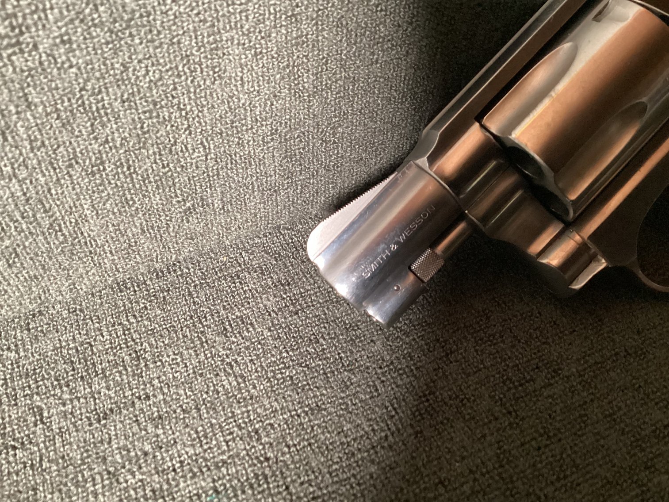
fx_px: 599
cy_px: 251
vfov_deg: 45.4
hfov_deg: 58.3
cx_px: 334
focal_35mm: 31
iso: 400
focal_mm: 3.3
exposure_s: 1/30
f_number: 2.4
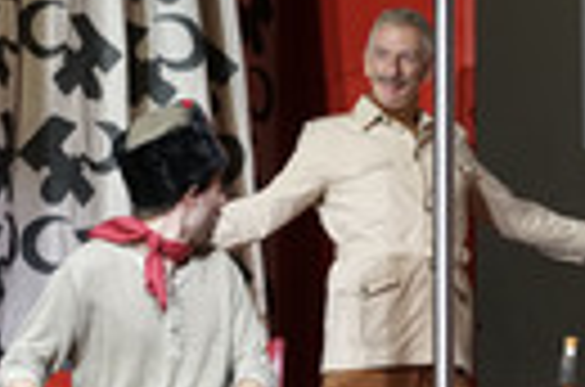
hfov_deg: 7.0
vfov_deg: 4.6
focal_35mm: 296
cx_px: 461
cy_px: 171
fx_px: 4798
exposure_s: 1/250
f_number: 5
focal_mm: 85
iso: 1600
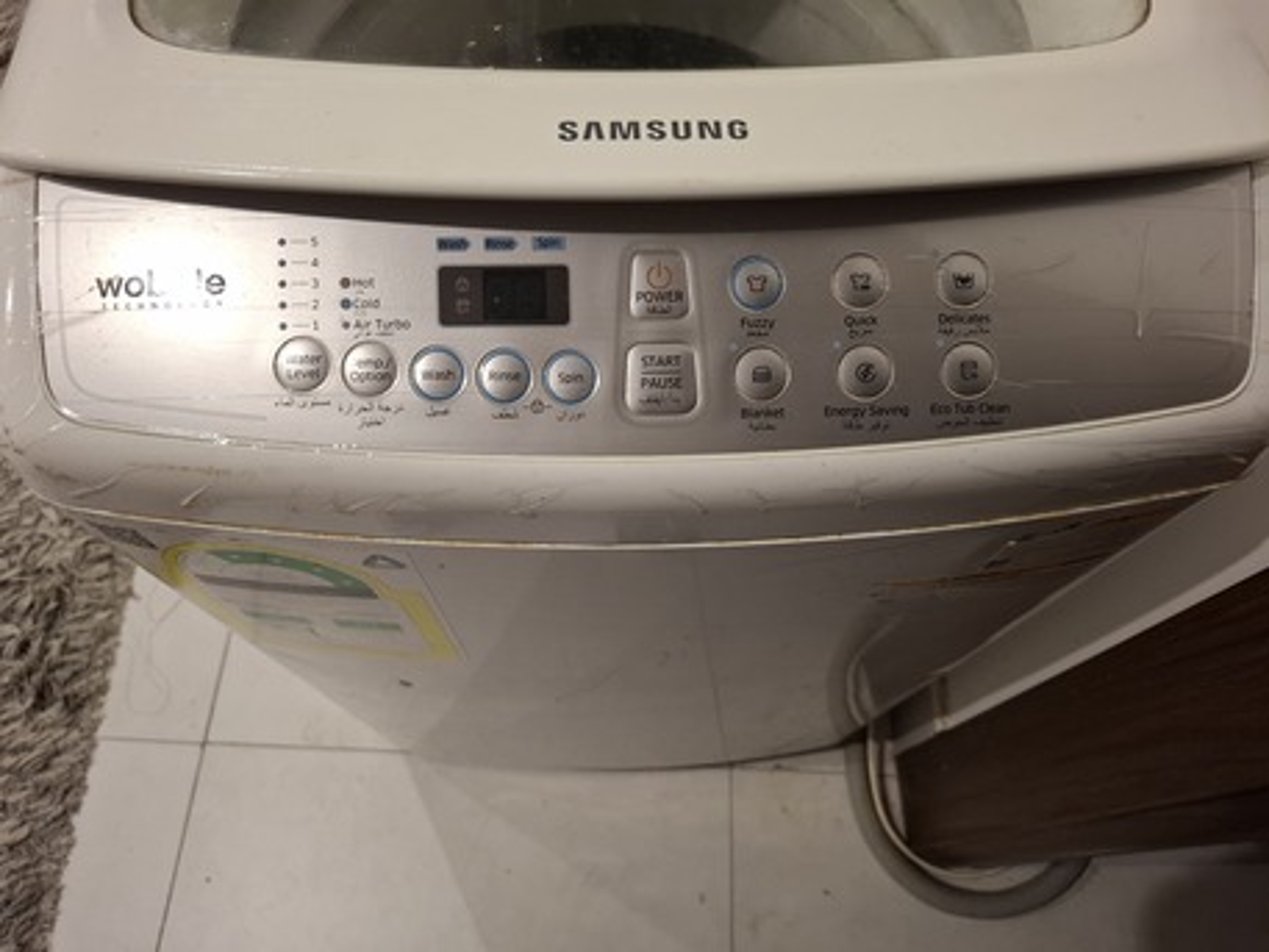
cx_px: 634
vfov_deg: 58.9
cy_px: 476
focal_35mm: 23
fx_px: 843
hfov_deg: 73.9
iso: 200
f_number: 1.8
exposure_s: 1/100
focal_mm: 5.54
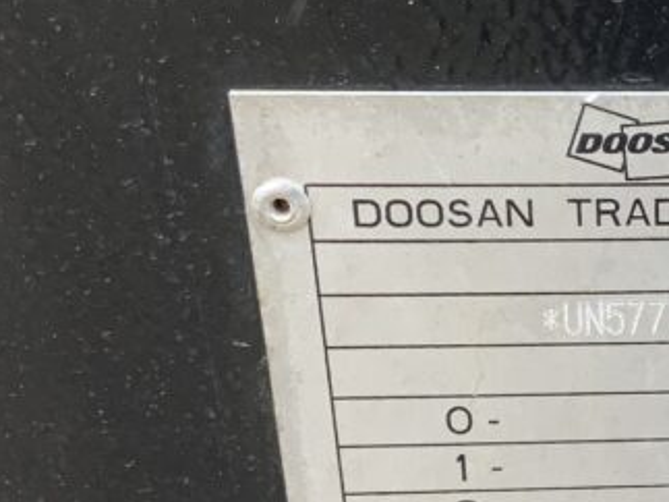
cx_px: 820
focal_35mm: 92
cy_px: 322
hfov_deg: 19.9
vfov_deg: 16.0
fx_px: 1777
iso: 16
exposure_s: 1/534
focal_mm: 3
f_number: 1.8
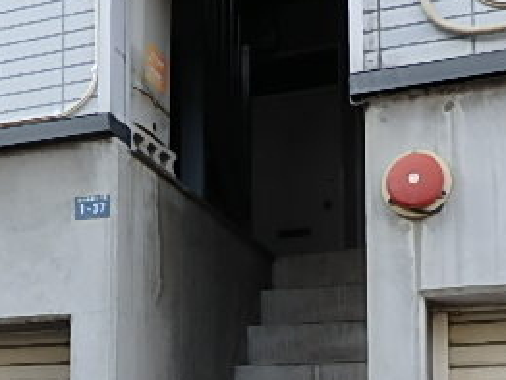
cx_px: 164
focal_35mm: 61
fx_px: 892
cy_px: 405
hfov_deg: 31.4
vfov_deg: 22.8
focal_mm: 4.5
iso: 125
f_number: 3
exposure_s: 1/250
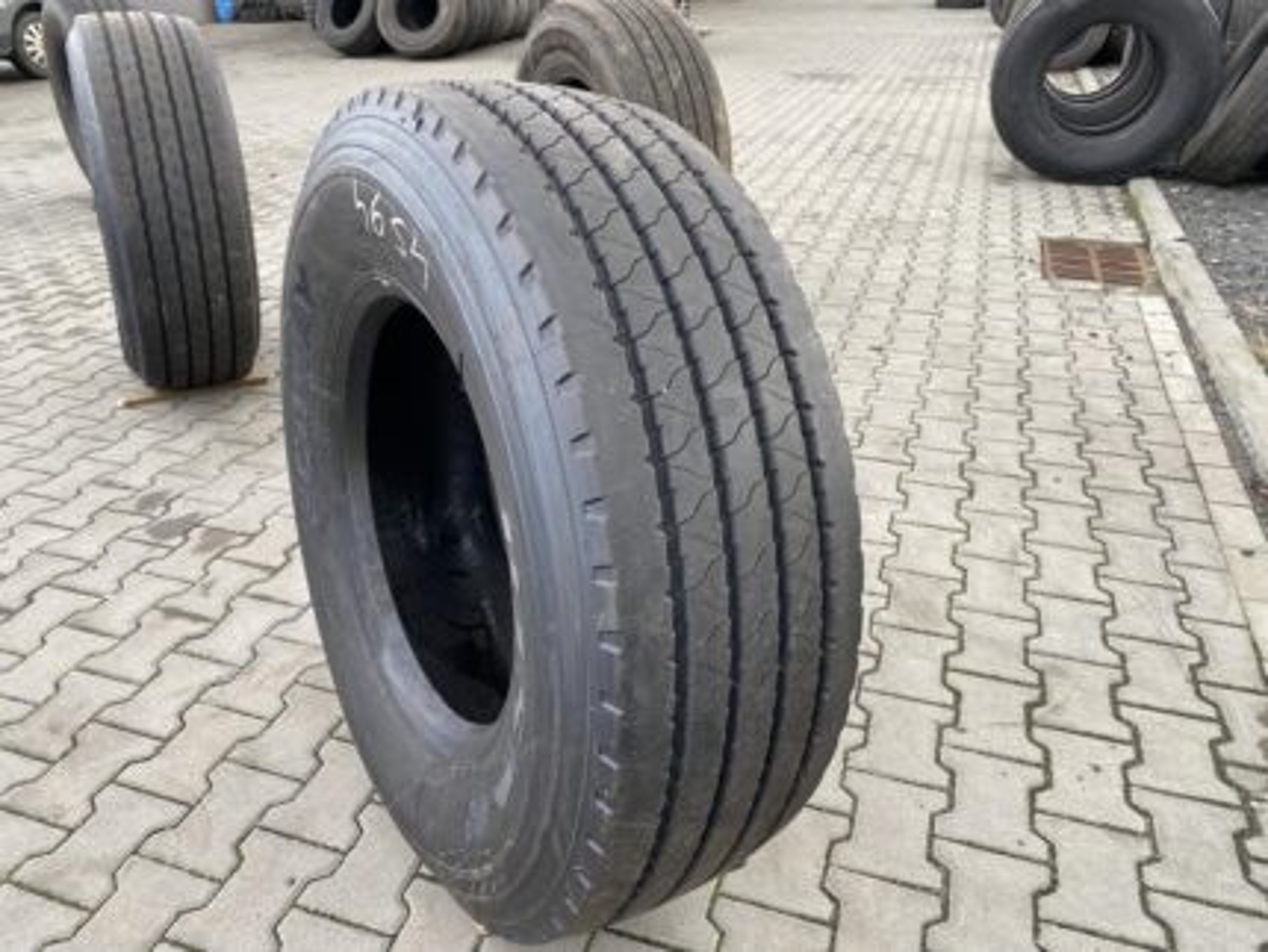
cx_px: 634
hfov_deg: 67.3
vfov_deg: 53.1
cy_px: 476
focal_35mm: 26
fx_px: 953
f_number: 1.8
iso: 50
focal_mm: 4.25
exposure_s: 1/121
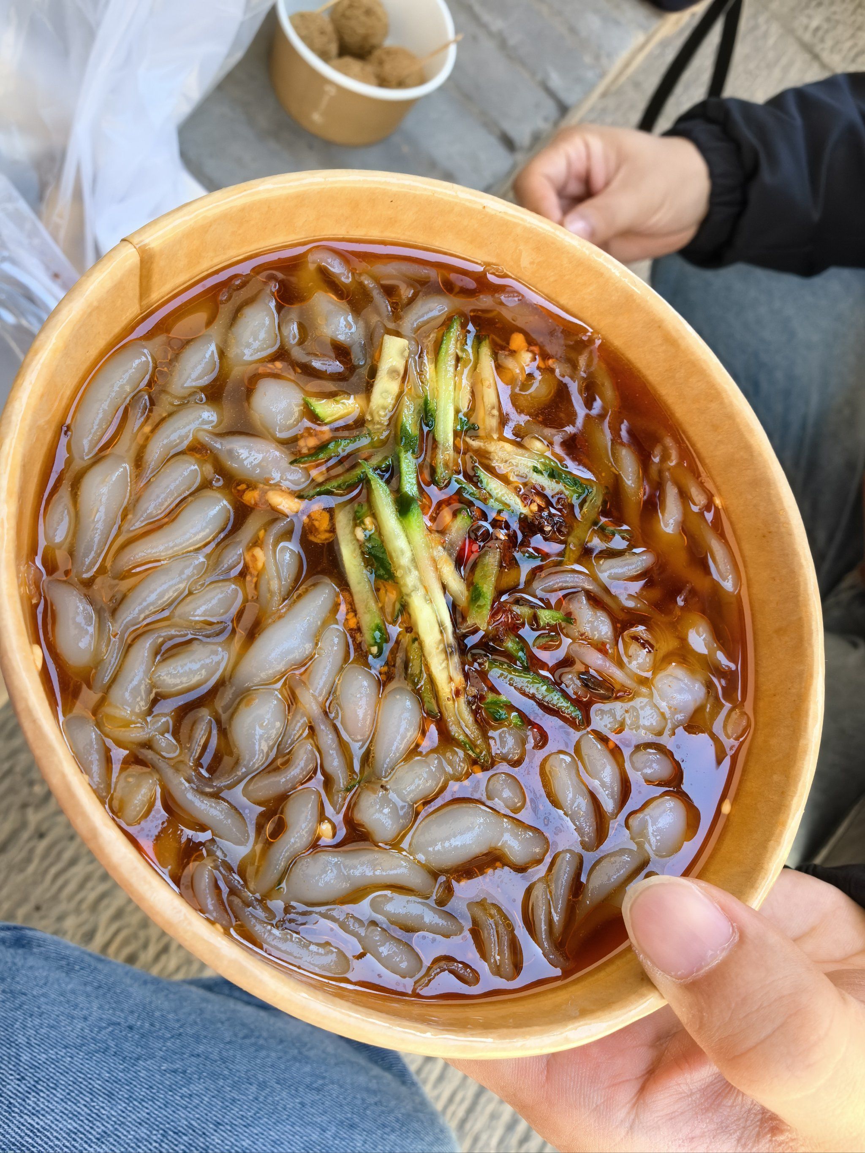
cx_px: 432
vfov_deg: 65.3
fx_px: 900
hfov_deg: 51.4
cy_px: 576
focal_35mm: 27
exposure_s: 1/303
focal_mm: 6.98
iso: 1250
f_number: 4
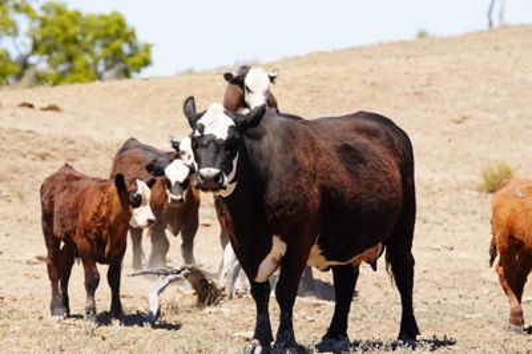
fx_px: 3544
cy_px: 177
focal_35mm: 240
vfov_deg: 5.7
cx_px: 266
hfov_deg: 8.6
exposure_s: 1/500
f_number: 4.5
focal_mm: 160
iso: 100
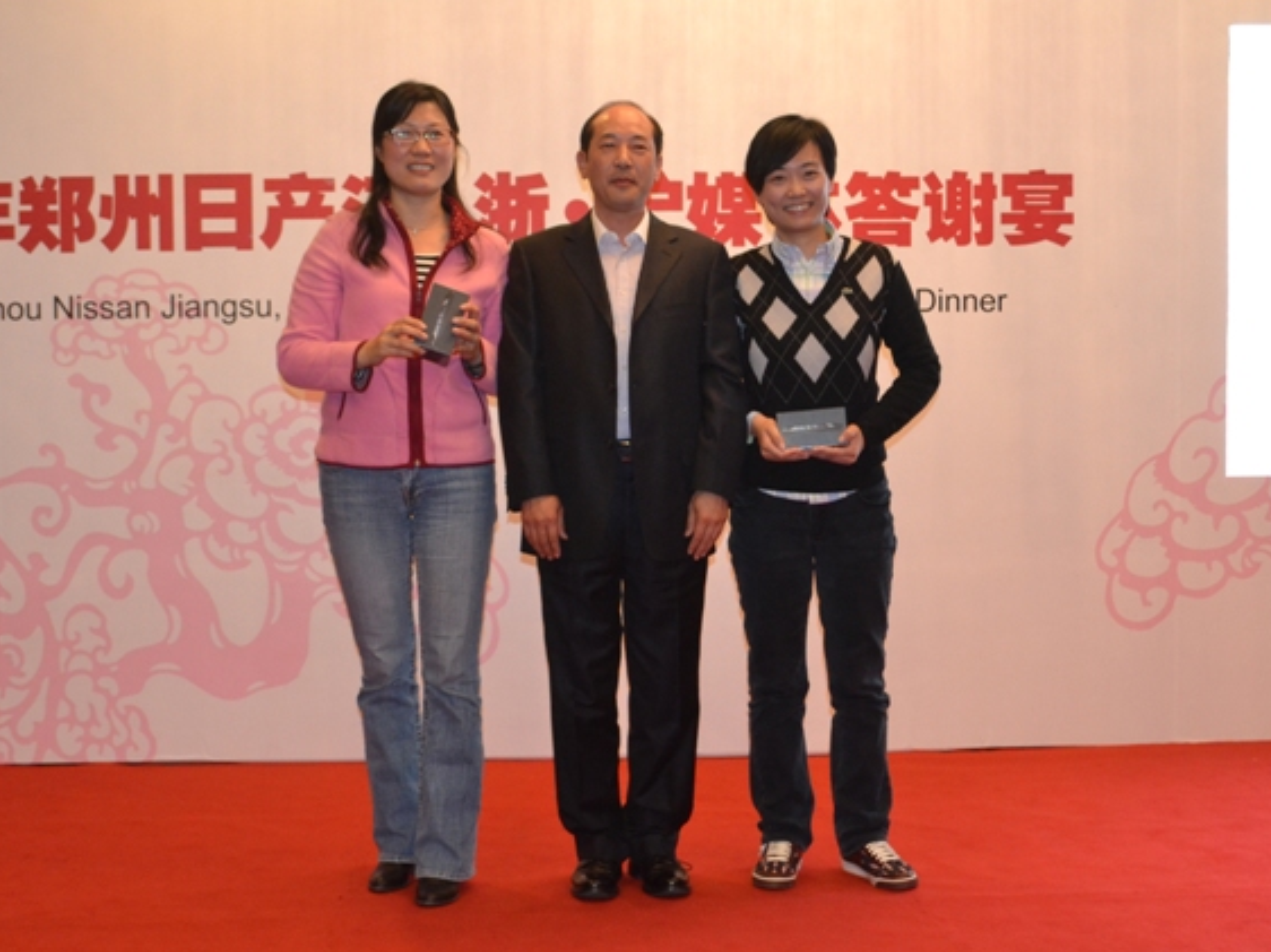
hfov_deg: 41.2
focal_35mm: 46
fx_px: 1688
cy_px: 476
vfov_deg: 31.5
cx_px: 568
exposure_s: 1/60
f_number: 5.6
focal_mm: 28
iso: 2000
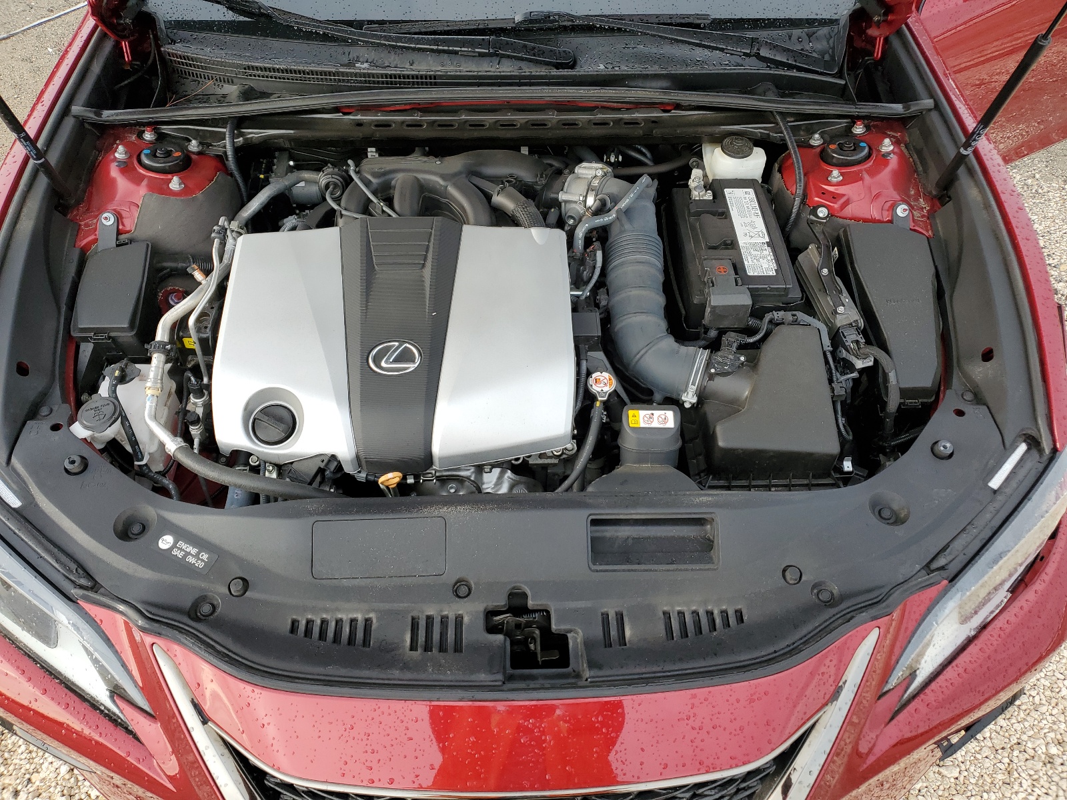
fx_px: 801
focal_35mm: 26
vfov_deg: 53.1
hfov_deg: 67.3
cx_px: 534
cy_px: 400
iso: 50
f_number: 1.5
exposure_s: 1/238
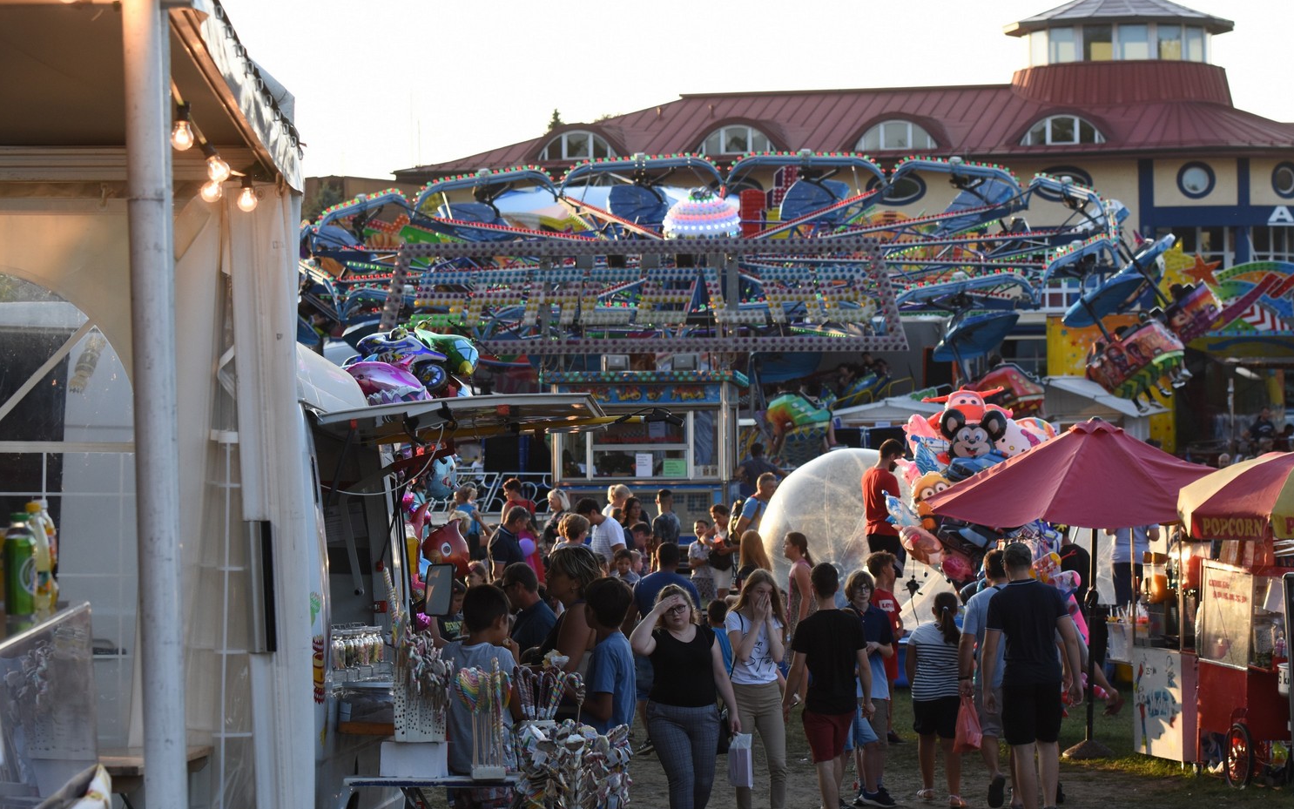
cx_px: 650
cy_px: 387
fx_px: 3809
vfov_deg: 12.1
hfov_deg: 19.3
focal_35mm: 108
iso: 500
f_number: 5.6
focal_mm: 70
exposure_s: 1/500
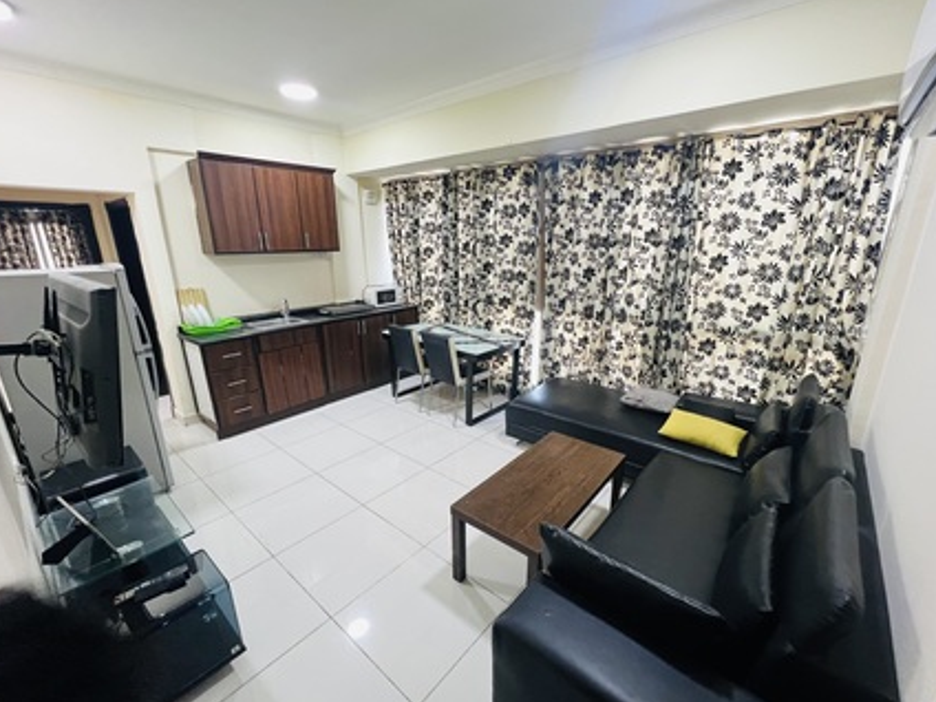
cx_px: 474
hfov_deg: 102.1
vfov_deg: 85.7
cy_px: 352
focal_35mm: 14
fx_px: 379
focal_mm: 1.57
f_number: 1.8
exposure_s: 1/50
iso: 200
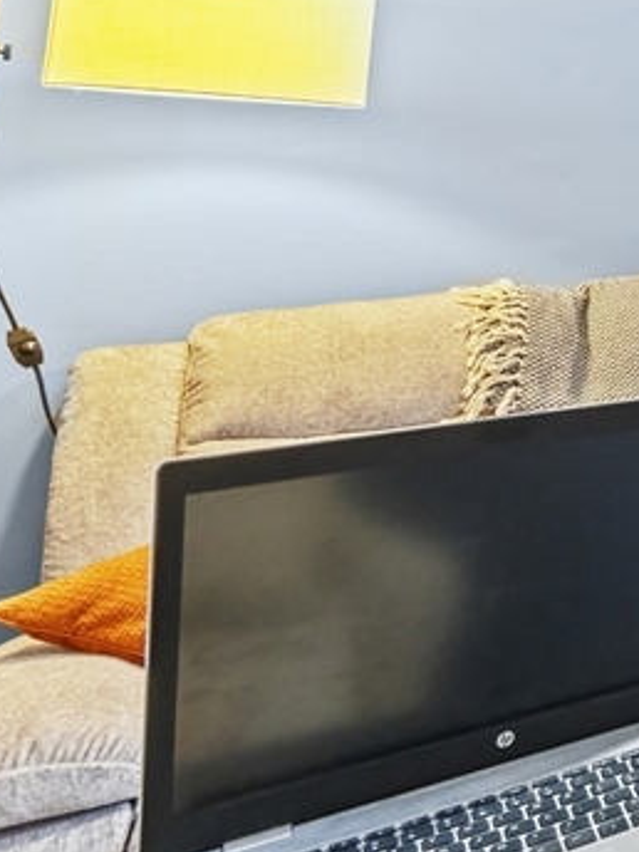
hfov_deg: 20.0
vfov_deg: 41.8
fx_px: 1058
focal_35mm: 43
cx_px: 1233
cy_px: 160
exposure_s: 1/2
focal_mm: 10
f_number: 9
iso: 800
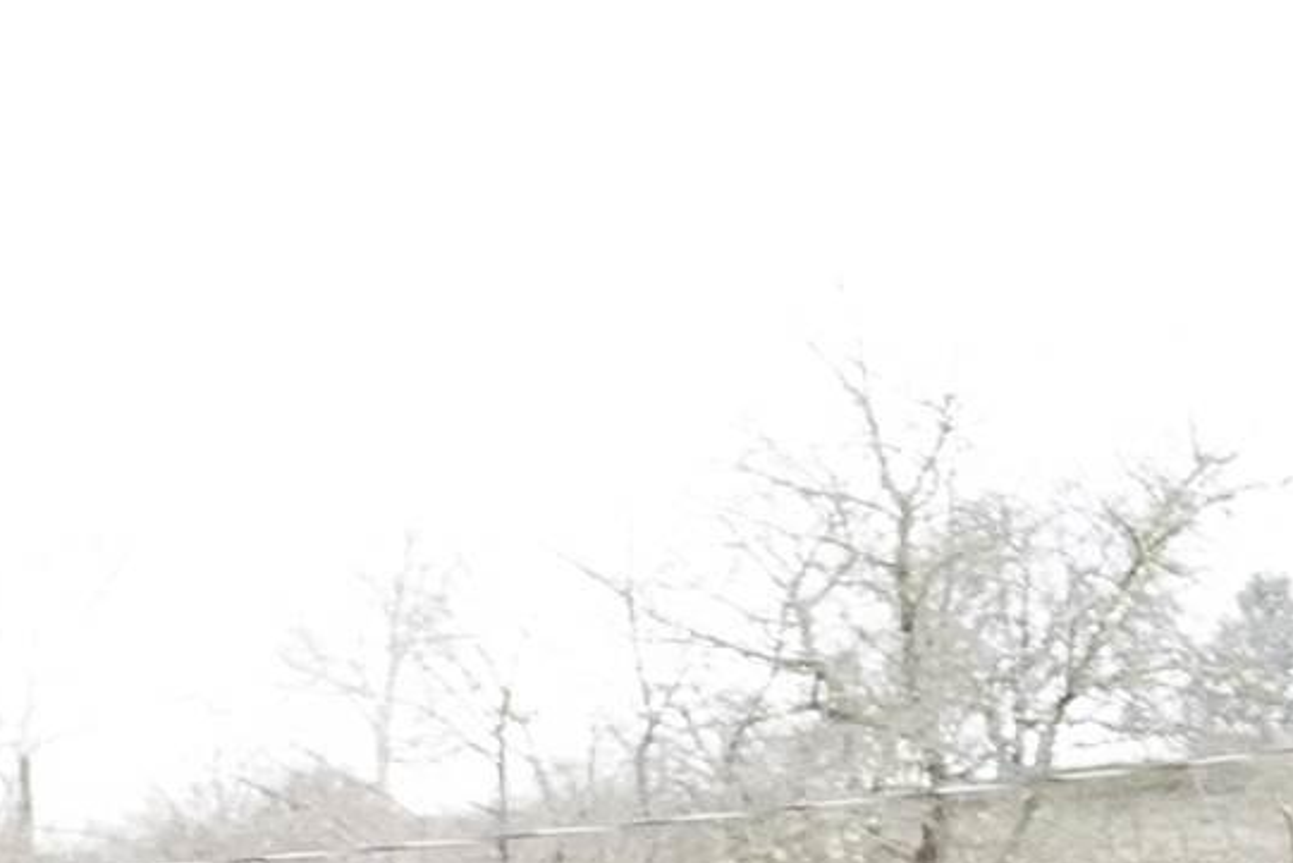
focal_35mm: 159
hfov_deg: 11.7
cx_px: -1202
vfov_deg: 8.2
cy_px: 1834
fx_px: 5712
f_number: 3.5
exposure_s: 1/8000
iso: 16000
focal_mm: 28
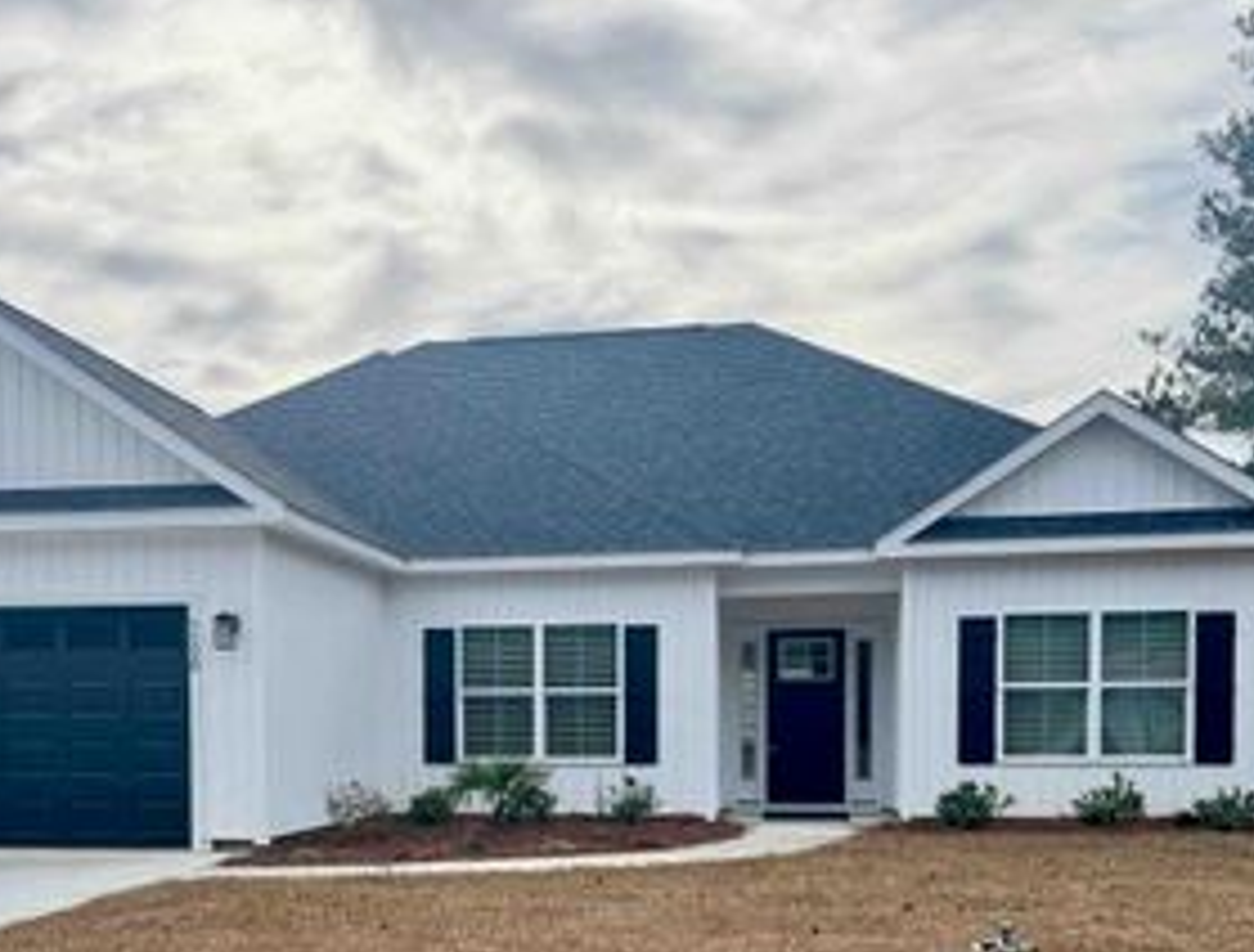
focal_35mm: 43
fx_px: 1565
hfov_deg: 43.3
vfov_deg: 32.8
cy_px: 777
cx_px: 476
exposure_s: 1/2525
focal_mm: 6.76
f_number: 1.78
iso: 100
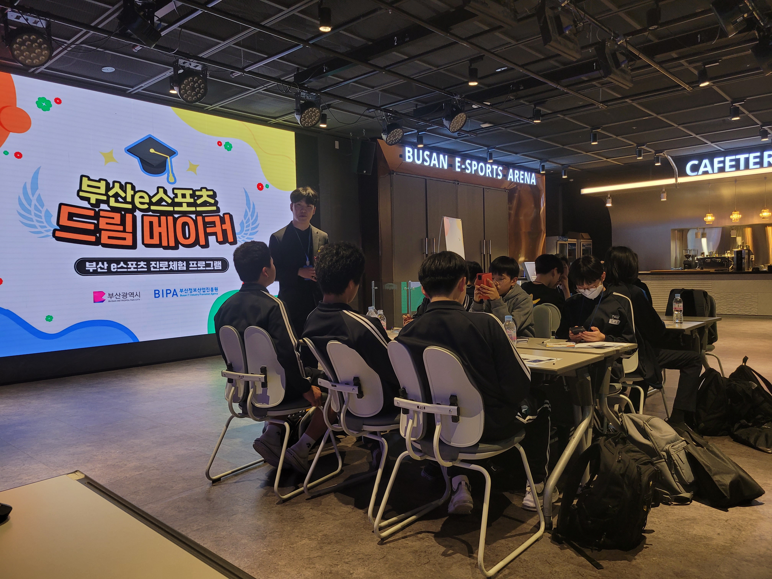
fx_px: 580
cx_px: 386
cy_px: 290
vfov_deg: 53.1
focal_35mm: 26
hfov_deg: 67.3
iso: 100
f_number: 1.8
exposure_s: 1/120
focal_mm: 5.4
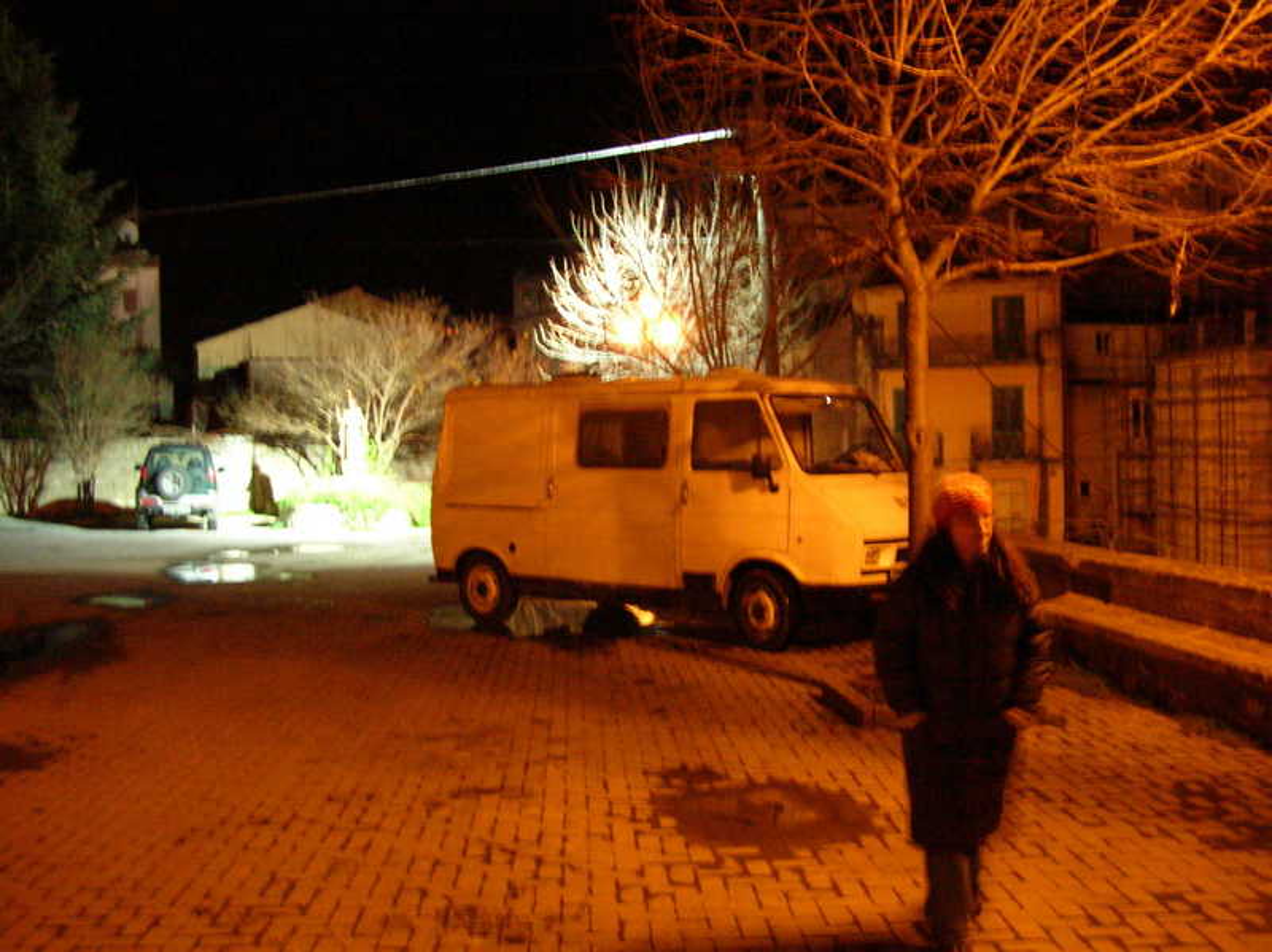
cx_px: 636
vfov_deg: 39.6
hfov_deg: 51.4
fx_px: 1322
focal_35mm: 36
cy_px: 476
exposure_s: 1/2.5
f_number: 2.7
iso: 280
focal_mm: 6
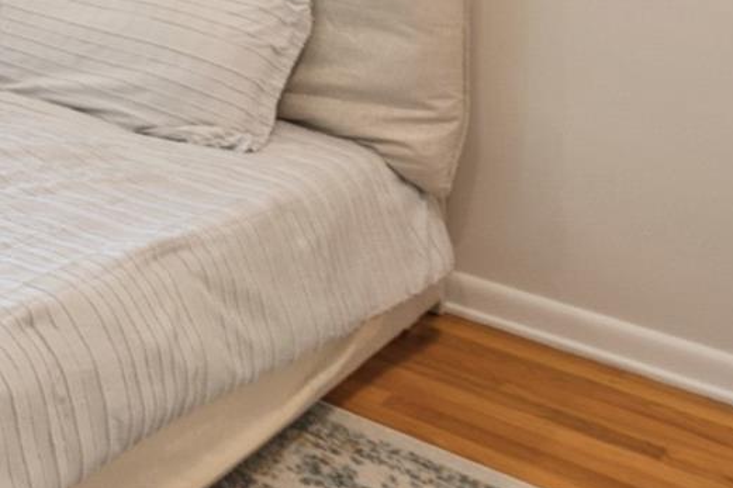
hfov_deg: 25.8
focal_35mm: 59
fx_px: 1201
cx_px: -349
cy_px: -278
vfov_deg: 19.5
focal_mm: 10
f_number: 9
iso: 100
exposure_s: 1/2.5
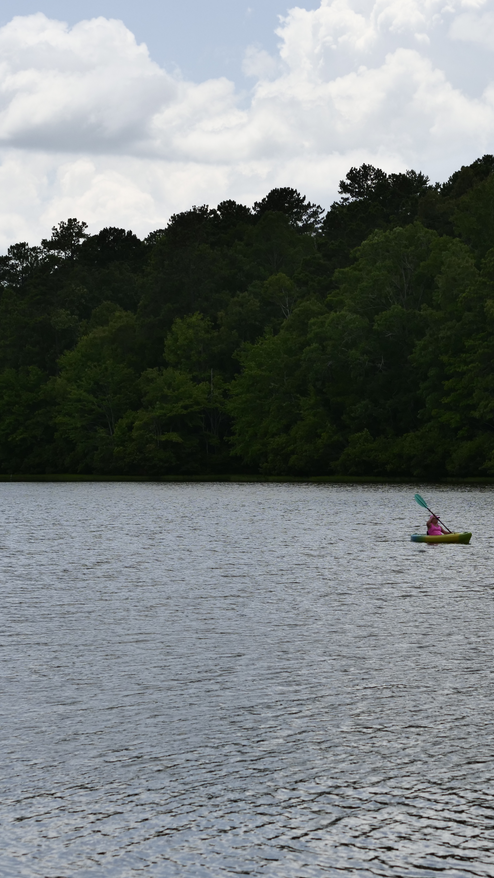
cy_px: 439
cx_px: 405
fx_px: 3050
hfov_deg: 9.2
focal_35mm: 131
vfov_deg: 16.4
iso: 200
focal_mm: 45
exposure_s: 1/3200
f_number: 4
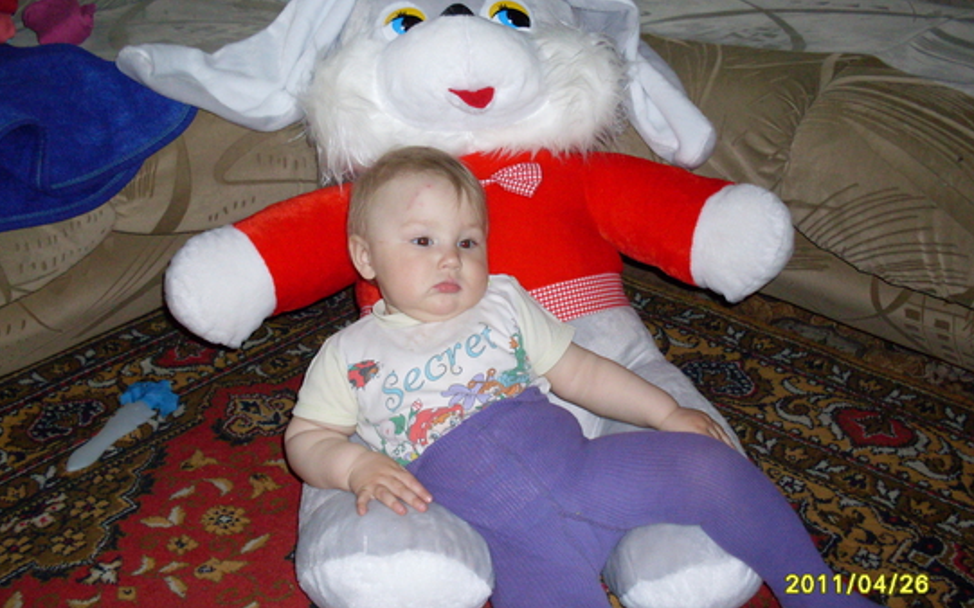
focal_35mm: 41
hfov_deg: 48.2
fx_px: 1088
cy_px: 285
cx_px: 488
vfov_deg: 31.2
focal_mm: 6.3
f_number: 2.8
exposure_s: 1/125
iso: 200
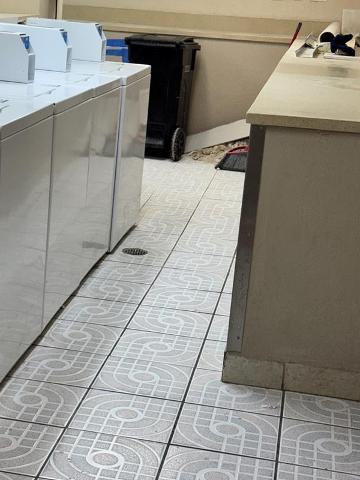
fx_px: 998
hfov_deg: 20.3
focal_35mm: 72
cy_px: 194
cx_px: 95
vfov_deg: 27.0
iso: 125
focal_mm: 6.76
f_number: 1.78
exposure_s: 1/120
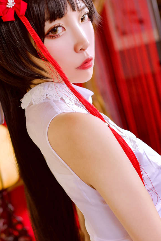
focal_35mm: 73
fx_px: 489
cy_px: 147
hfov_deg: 18.7
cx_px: 86
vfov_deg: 27.6
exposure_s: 1/100
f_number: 2.8
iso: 50
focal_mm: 35
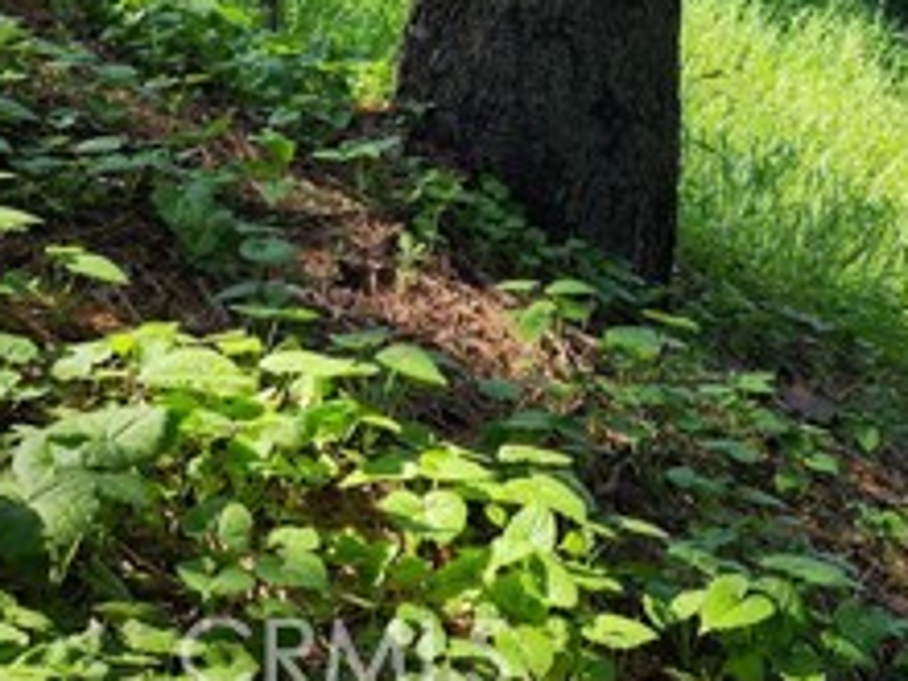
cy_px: -277
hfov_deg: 28.0
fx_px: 1757
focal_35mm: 67
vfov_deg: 19.6
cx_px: 797
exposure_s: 1/205
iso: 12
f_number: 1.8
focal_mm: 6.4
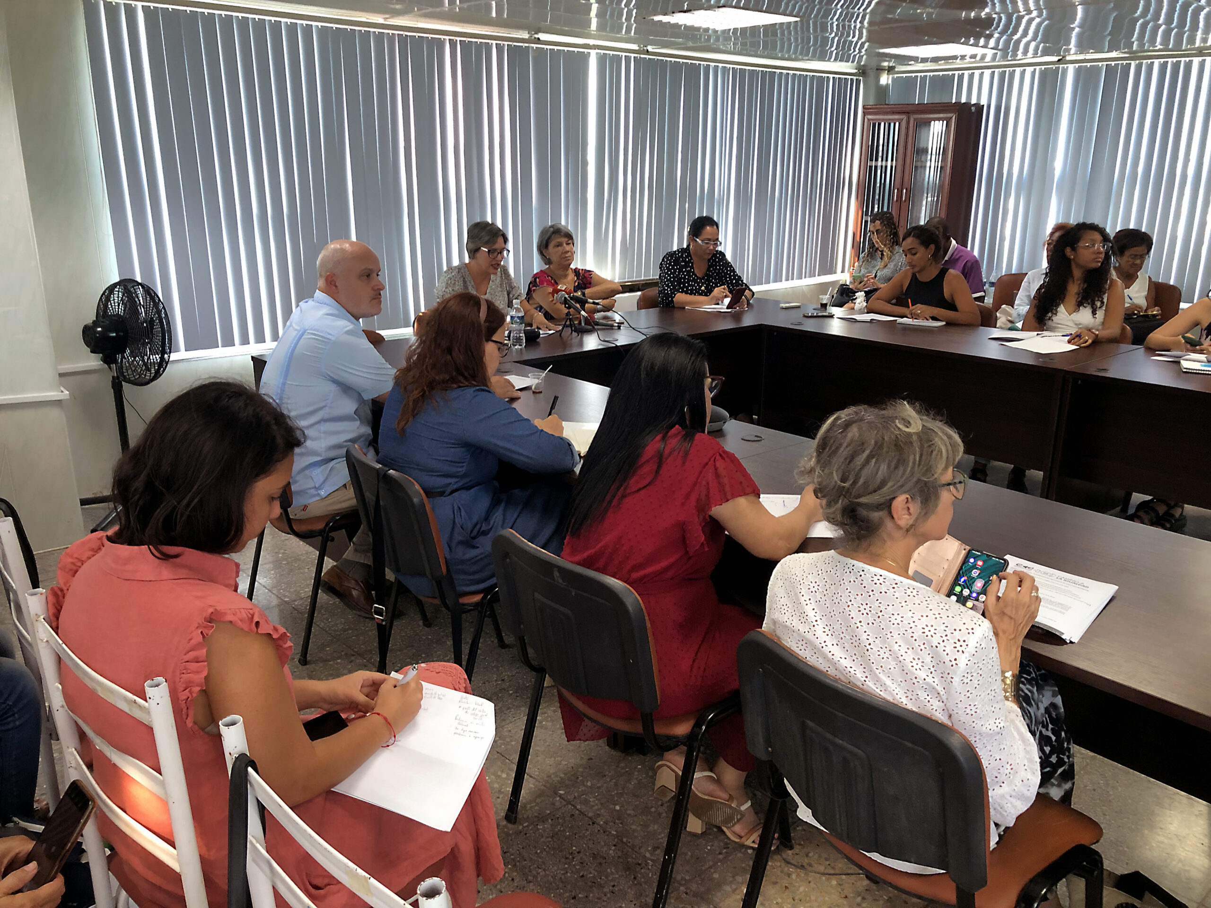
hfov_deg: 63.4
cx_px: 606
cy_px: 454
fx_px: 980
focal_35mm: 28
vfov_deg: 49.7
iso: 32
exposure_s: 1/40
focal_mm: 3.99
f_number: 1.8
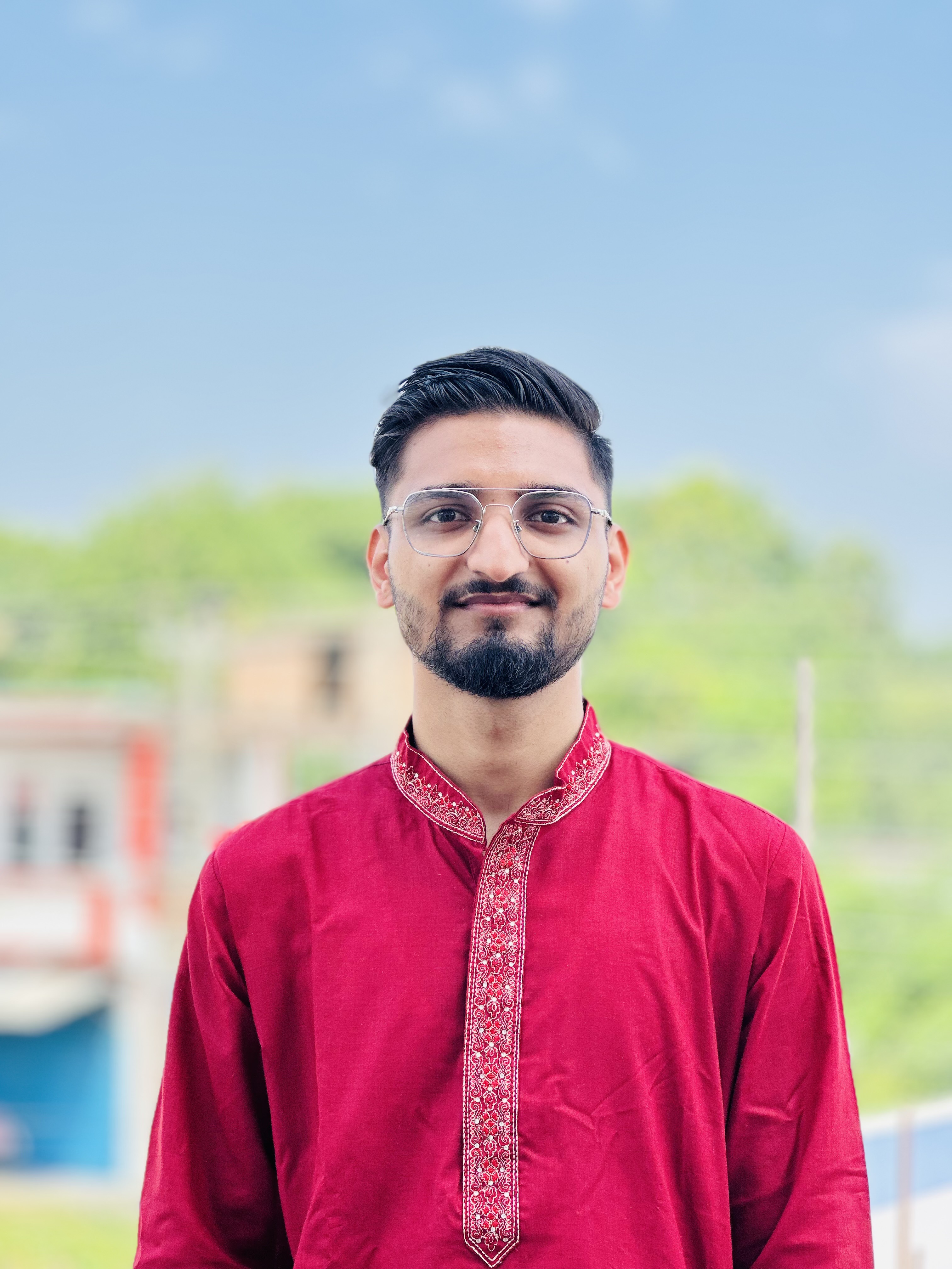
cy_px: 634
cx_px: 476
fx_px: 2824
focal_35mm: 77
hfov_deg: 19.1
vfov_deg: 25.3
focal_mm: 9
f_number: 2.8
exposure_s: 1/233
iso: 32
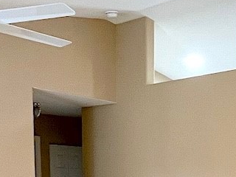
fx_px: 443
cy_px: 243
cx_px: 241
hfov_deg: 27.9
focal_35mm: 65
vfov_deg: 20.3
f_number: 1.8
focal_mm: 1.57
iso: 160
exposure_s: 1/120
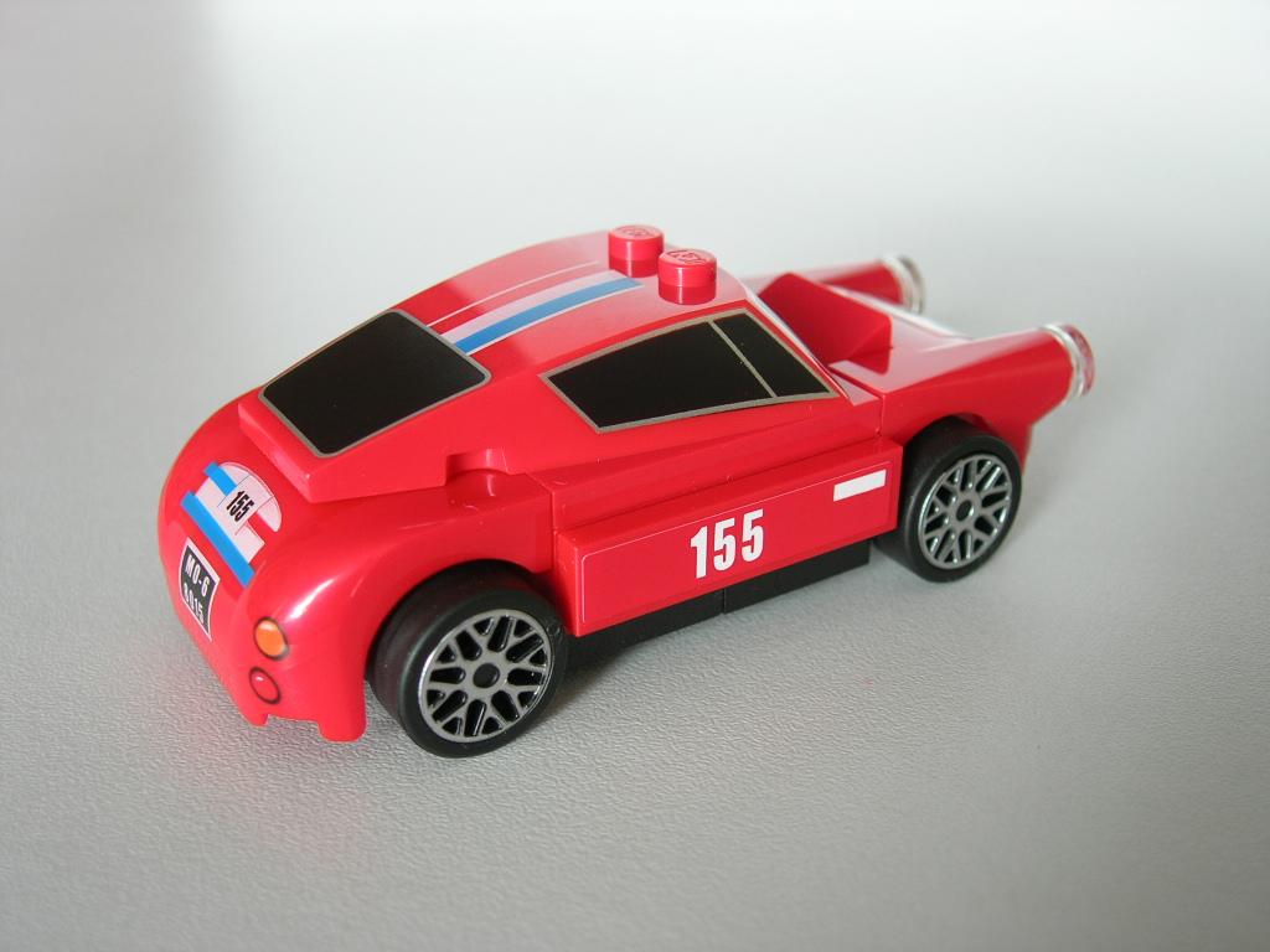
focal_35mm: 41
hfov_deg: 45.8
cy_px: 476
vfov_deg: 35.1
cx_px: 635
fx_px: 1504
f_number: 2.9
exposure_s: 1/4.5
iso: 64
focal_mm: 8.5
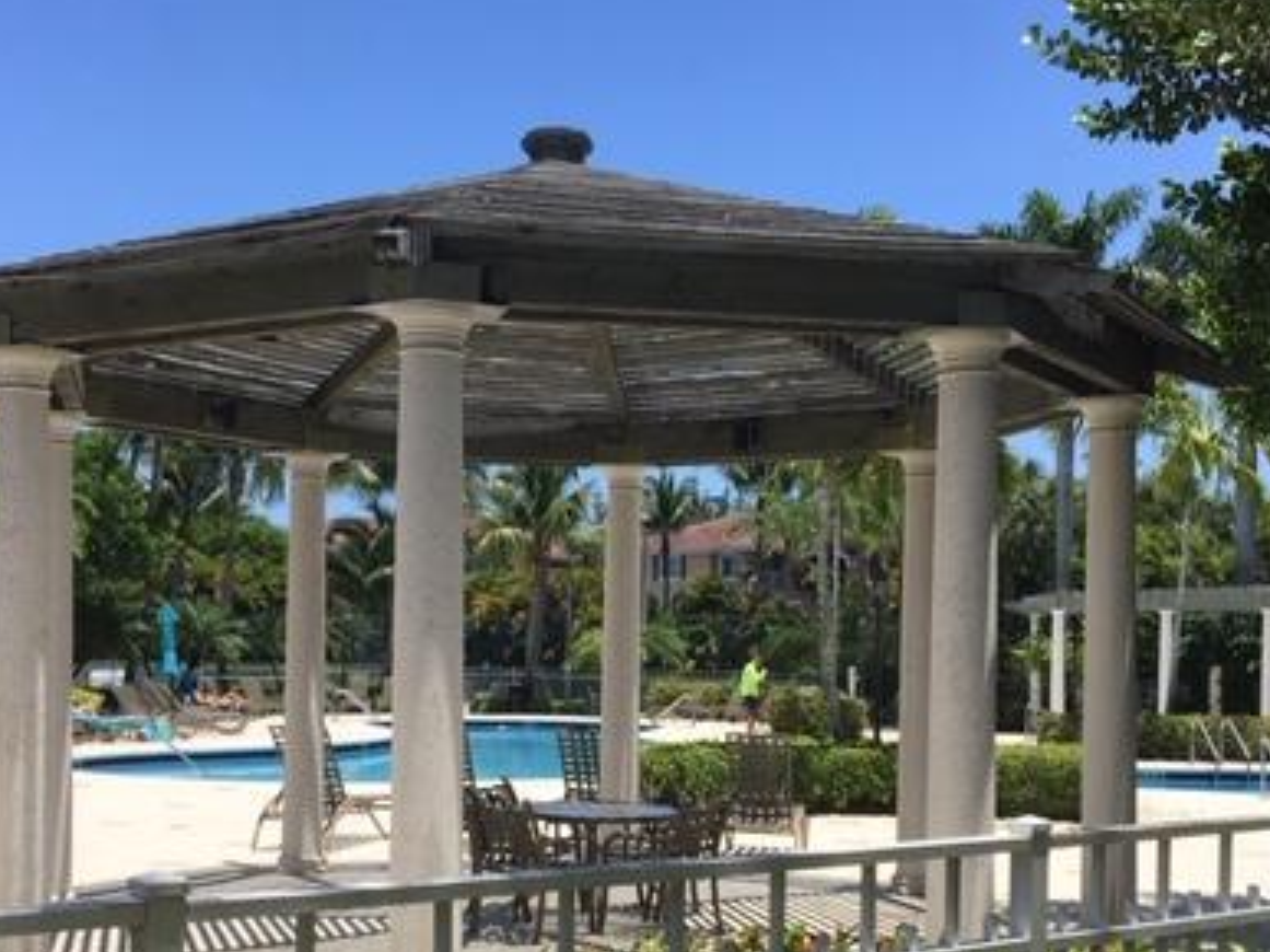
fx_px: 1760
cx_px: 564
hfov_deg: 39.6
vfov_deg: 30.0
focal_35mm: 48
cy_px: 660
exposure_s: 1/1637
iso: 25
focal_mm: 4.15
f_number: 2.2
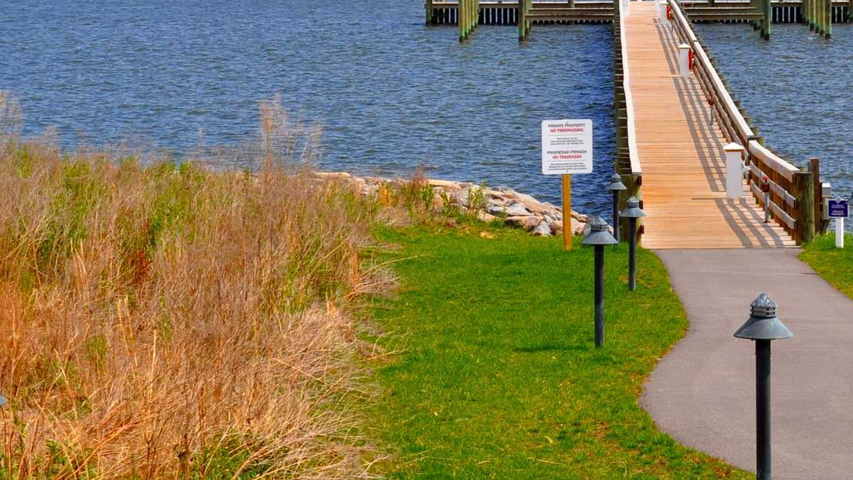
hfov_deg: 13.4
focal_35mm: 159
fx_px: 3596
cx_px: 738
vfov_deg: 7.6
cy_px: 45
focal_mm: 55
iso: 200
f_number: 10
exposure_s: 1/400
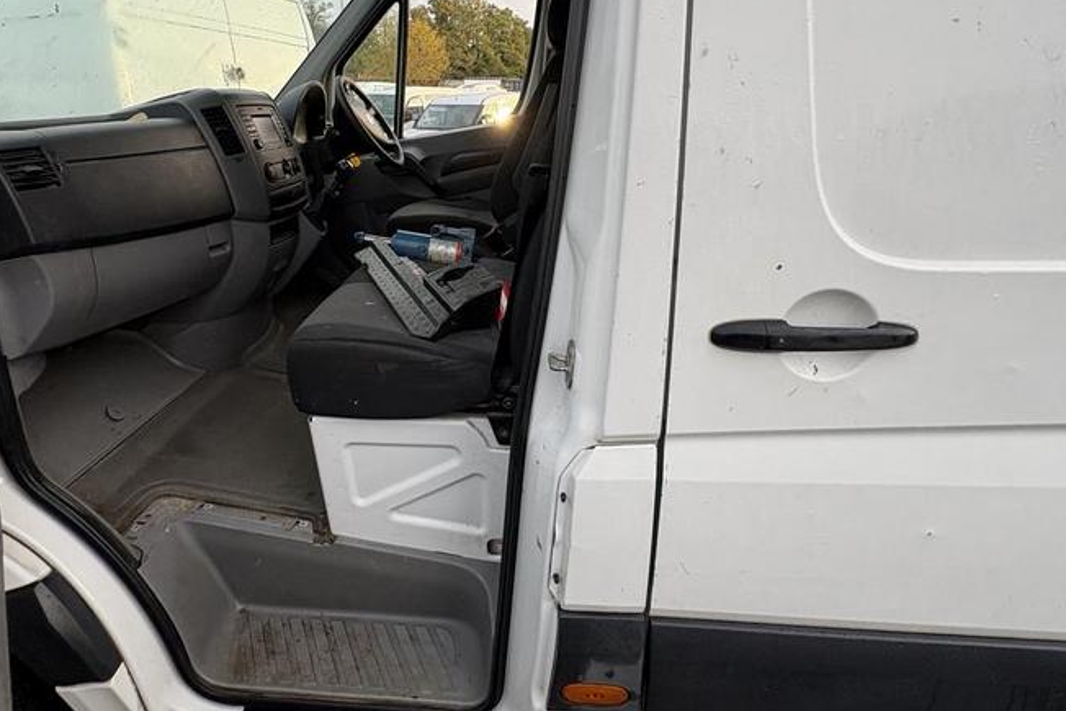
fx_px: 592
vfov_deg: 61.2
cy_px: 268
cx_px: 490
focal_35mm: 20
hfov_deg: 83.8
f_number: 2.2
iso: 40
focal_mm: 2.22
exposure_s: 1/99
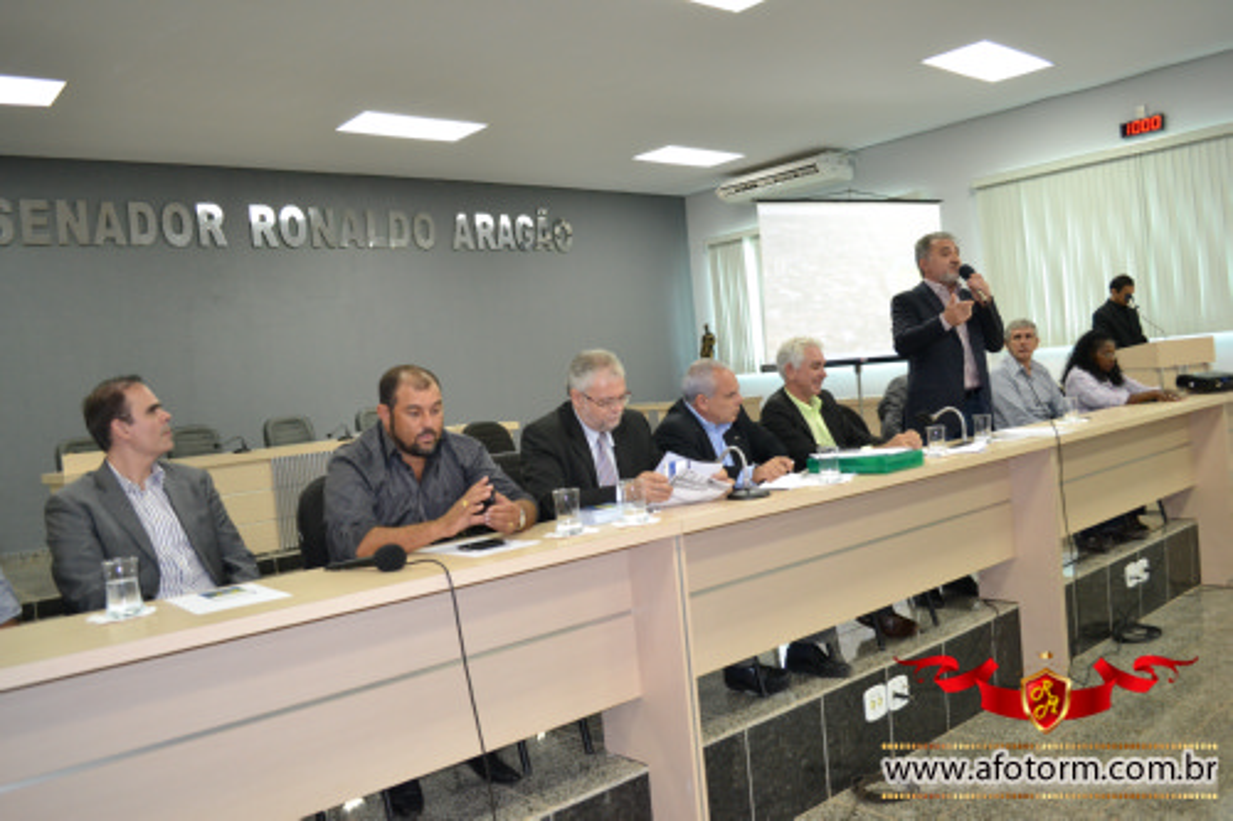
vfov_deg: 47.9
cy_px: 410
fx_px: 924
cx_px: 616
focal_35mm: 27
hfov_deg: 67.4
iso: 1600
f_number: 3.5
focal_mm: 18
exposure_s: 1/80
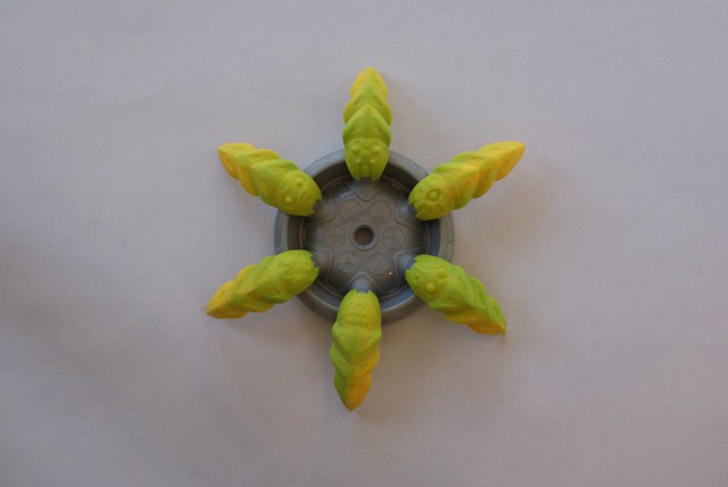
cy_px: 244
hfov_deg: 27.0
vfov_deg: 18.2
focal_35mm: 75
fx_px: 1518
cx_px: 364
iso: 100
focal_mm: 50
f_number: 2.8
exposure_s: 1/100
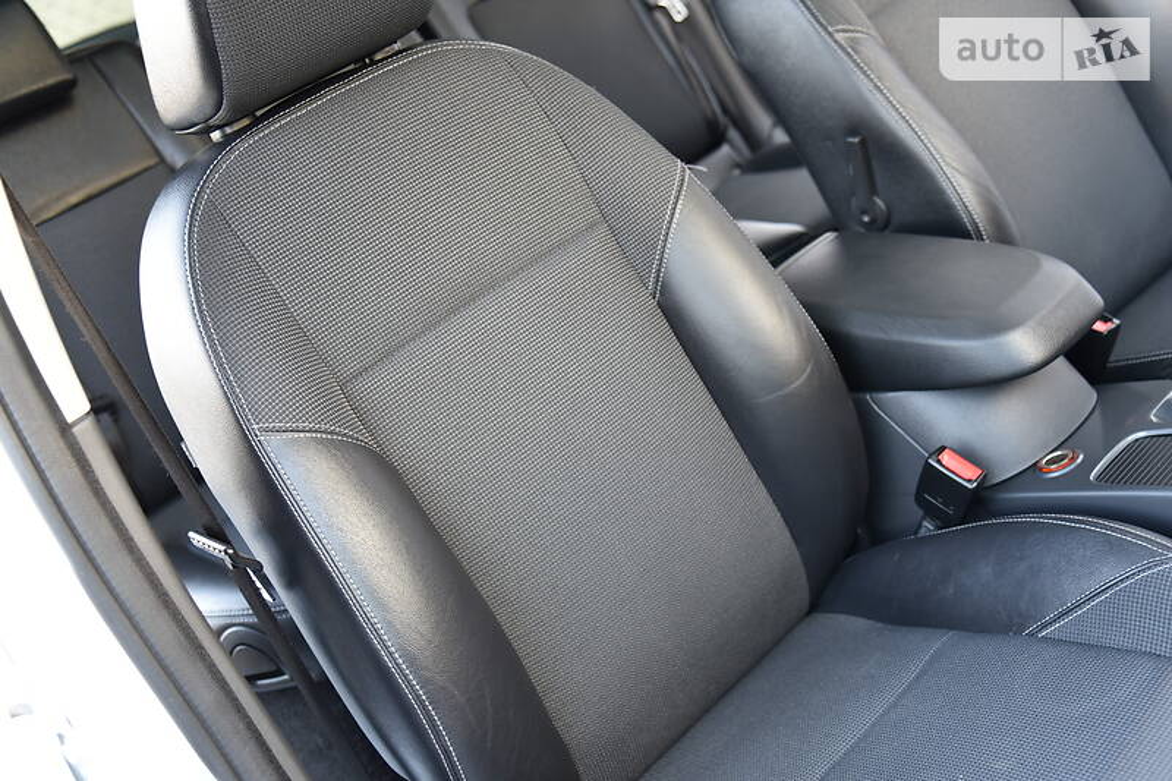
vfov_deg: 33.4
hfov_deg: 48.5
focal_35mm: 40
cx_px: 586
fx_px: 1302
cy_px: 390
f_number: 4
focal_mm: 40
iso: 720
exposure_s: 1/60
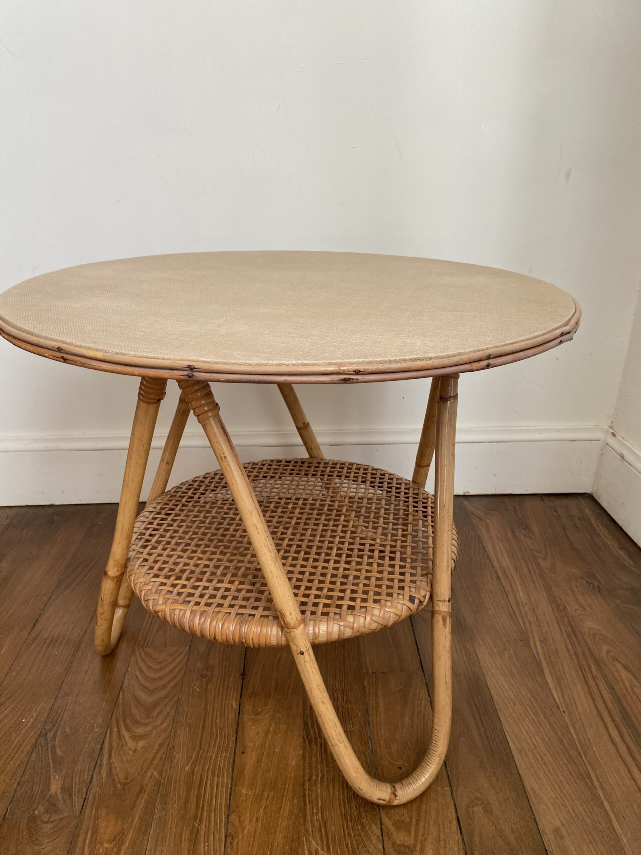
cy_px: 428
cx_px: 320
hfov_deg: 53.1
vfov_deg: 67.3
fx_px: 642
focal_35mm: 26
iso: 125
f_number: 1.8
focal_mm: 4.25
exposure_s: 1/121
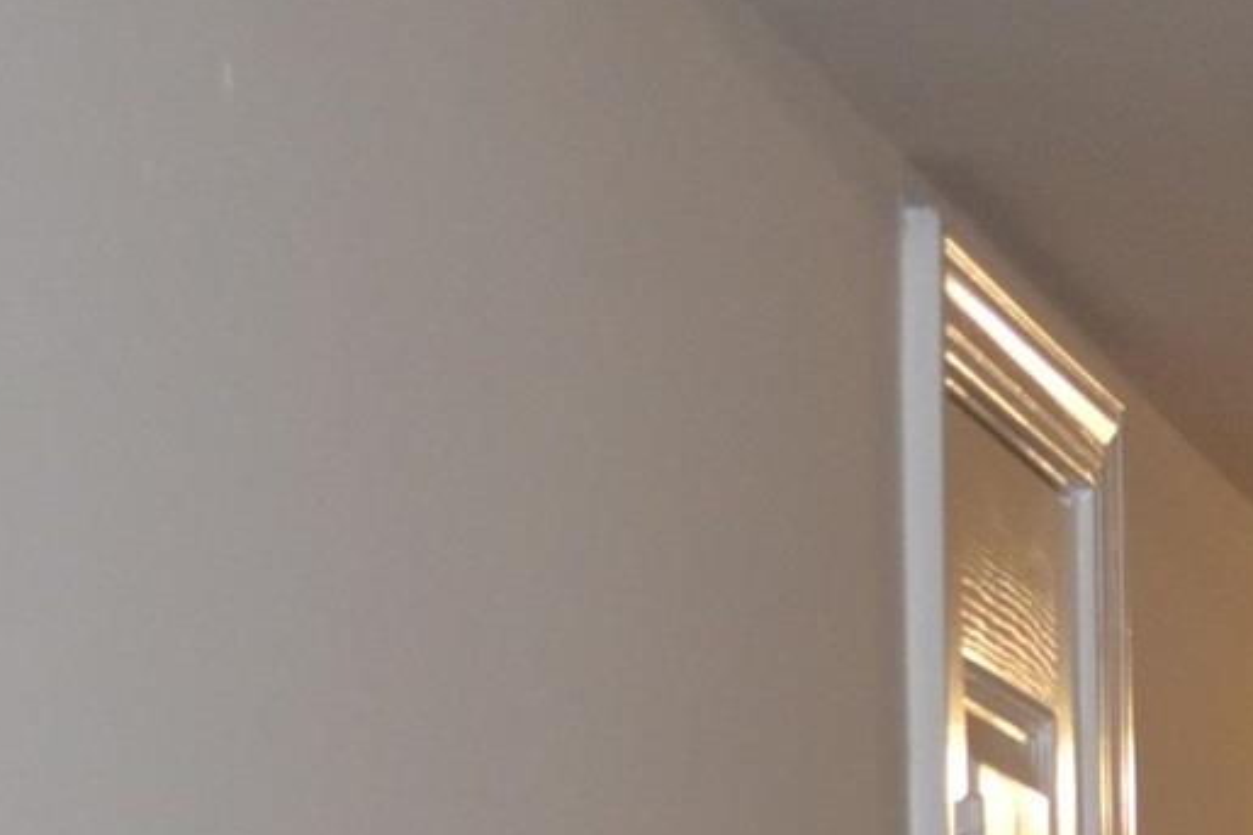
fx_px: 6854
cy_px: 1933
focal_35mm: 197
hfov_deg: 10.4
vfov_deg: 6.6
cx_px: 1285
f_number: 3.8
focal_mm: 22
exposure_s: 1/30
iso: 500
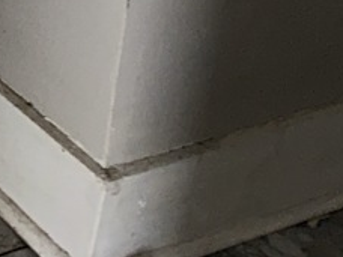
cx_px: -516
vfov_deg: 7.7
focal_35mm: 164
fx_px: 1625
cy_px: -541
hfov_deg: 10.2
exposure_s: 1/24
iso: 40
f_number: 1.5
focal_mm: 5.7
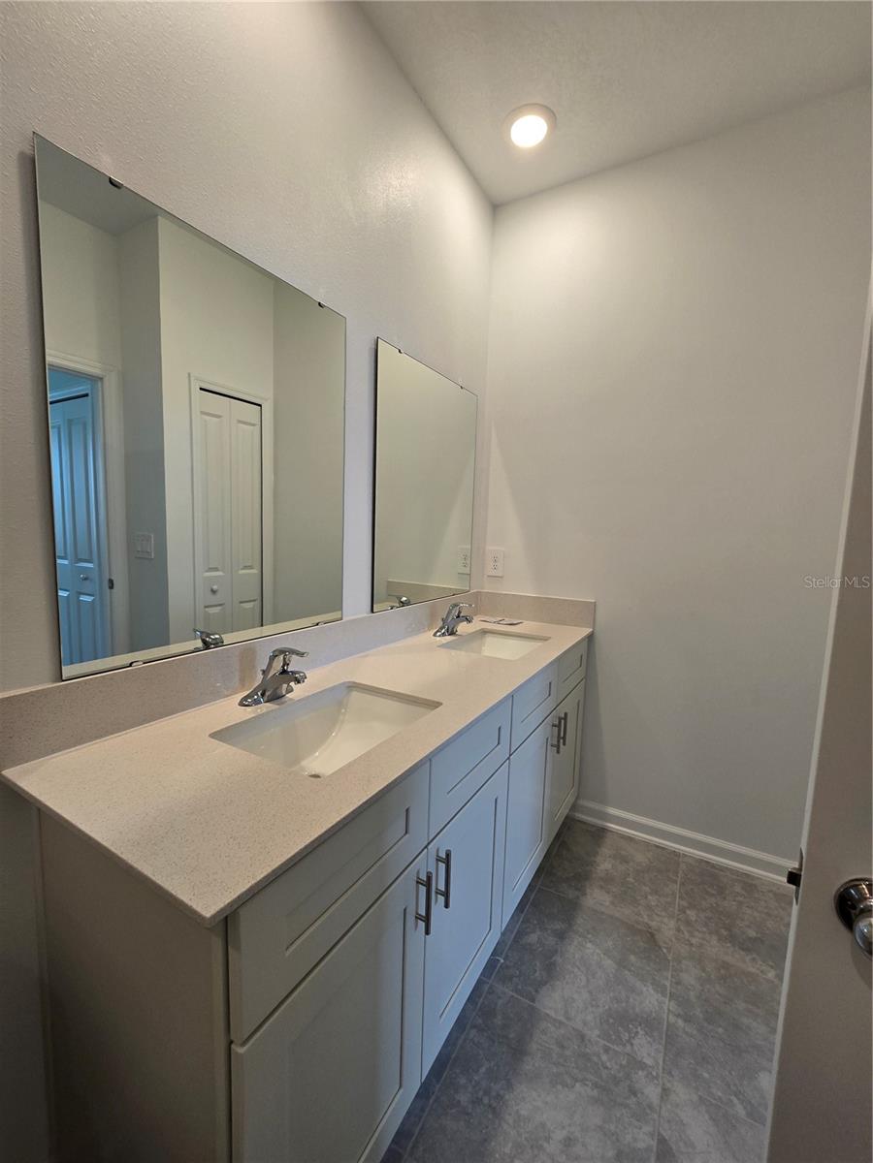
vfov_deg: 106.2
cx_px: 436
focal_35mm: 13
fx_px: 437
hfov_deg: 89.9
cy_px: 582
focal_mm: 2.2
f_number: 2.2
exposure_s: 1/60
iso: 64
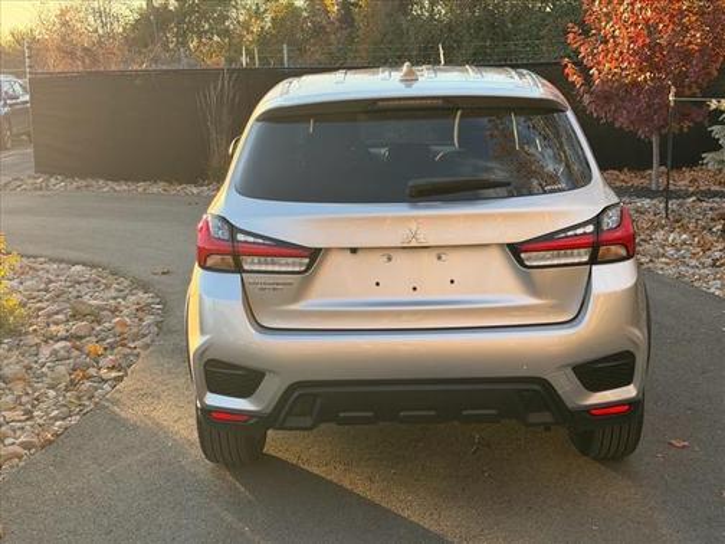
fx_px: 1005
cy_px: 272
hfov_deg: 39.7
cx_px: 362
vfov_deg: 30.3
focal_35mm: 48
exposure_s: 1/646
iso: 80
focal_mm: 6.76
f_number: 1.78
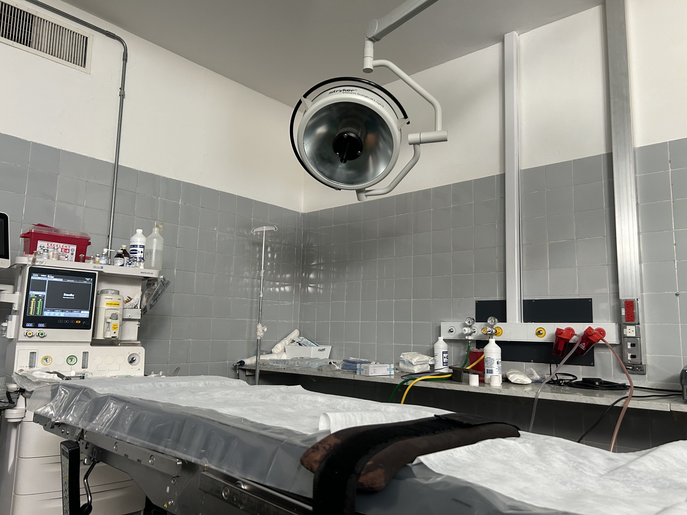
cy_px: 258
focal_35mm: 26
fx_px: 516
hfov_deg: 67.3
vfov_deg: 53.1
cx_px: 344
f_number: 1.5
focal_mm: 5.7
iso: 160
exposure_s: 1/60
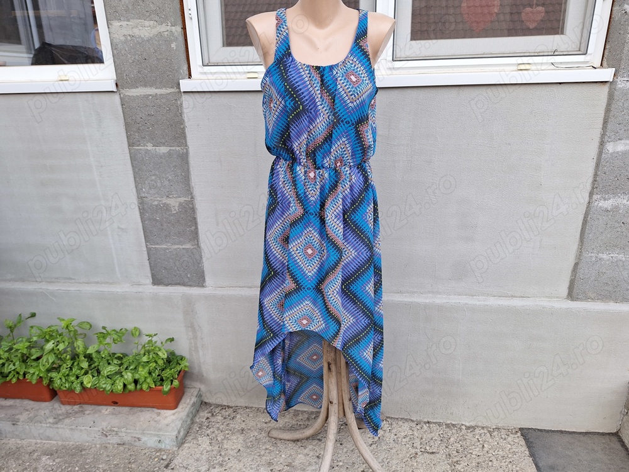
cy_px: 236
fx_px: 418
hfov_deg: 73.9
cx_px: 314
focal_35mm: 23
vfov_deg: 58.9
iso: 50
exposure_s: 1/100
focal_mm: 5.54
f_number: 1.8
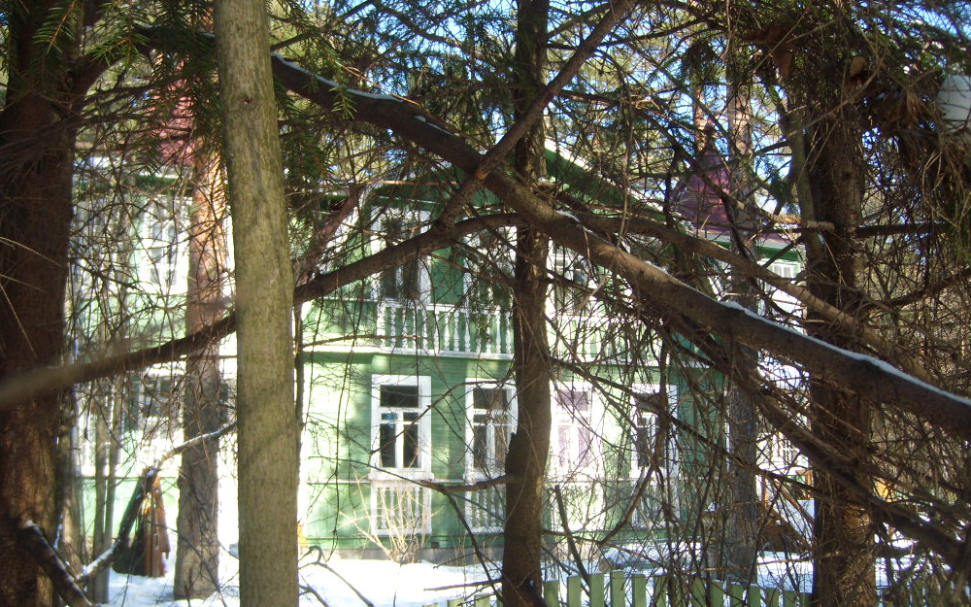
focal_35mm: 38
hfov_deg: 51.5
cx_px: 493
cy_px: 323
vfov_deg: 33.6
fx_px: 1006
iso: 50
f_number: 2.8
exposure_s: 1/284
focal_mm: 5.8
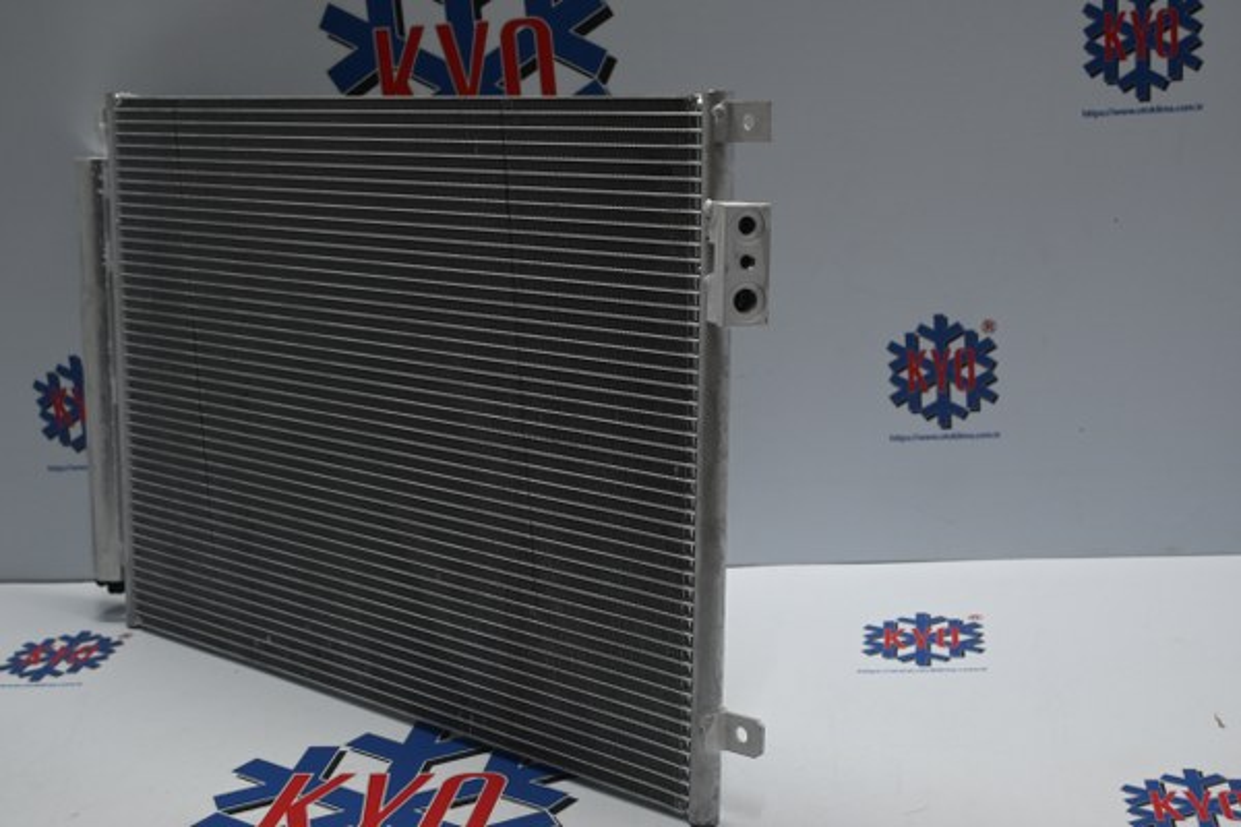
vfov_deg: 27.3
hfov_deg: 40.0
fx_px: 1706
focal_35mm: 50
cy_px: 414
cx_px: 620
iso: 400
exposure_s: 1/50
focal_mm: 33
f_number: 5
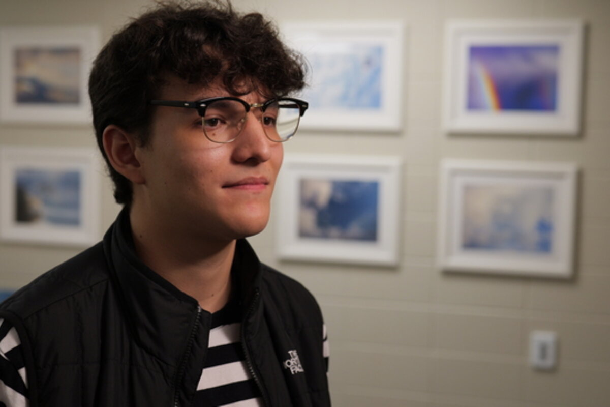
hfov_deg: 39.6
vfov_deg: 27.0
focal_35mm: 50
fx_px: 847
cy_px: 204
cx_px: 305
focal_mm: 50
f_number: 3.5
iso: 800
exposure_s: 1/160
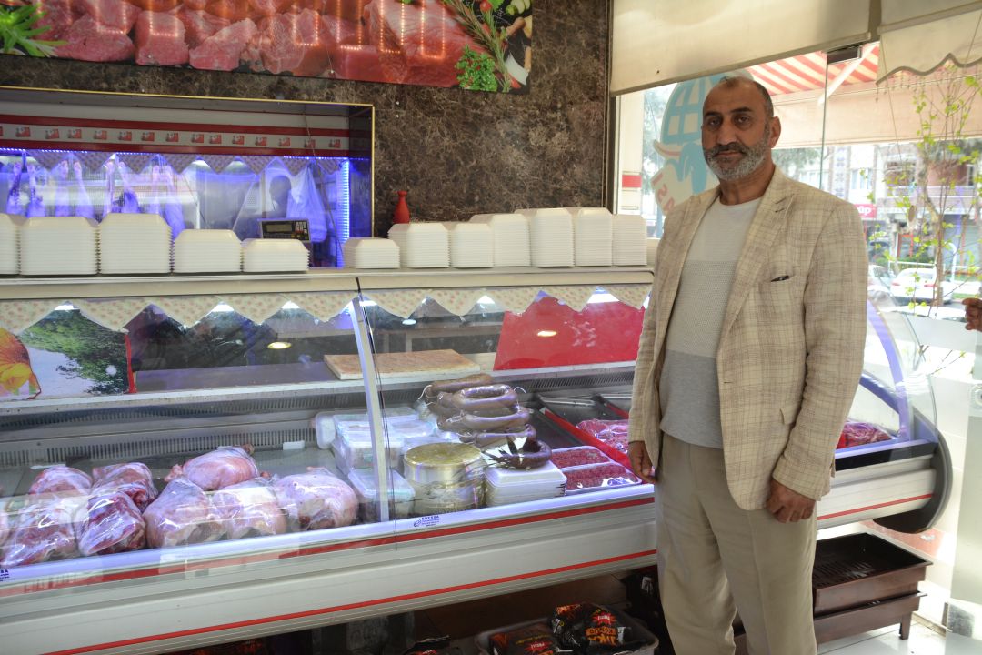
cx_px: 491
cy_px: 328
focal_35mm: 30
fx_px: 818
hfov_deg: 61.9
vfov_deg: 43.6
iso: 400
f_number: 4
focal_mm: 20
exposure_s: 1/60
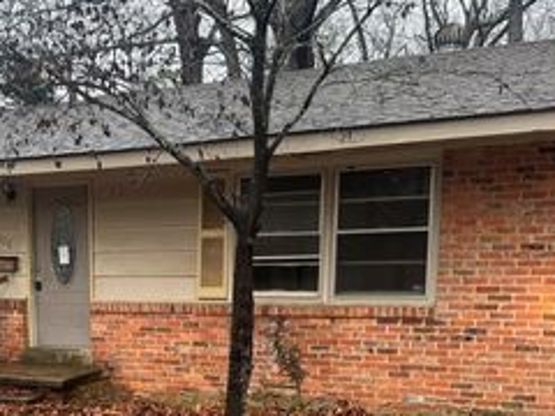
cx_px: 130
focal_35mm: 50
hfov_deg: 37.1
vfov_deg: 28.1
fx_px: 802
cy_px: 371
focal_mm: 6.76
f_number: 1.78
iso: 125
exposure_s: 1/121
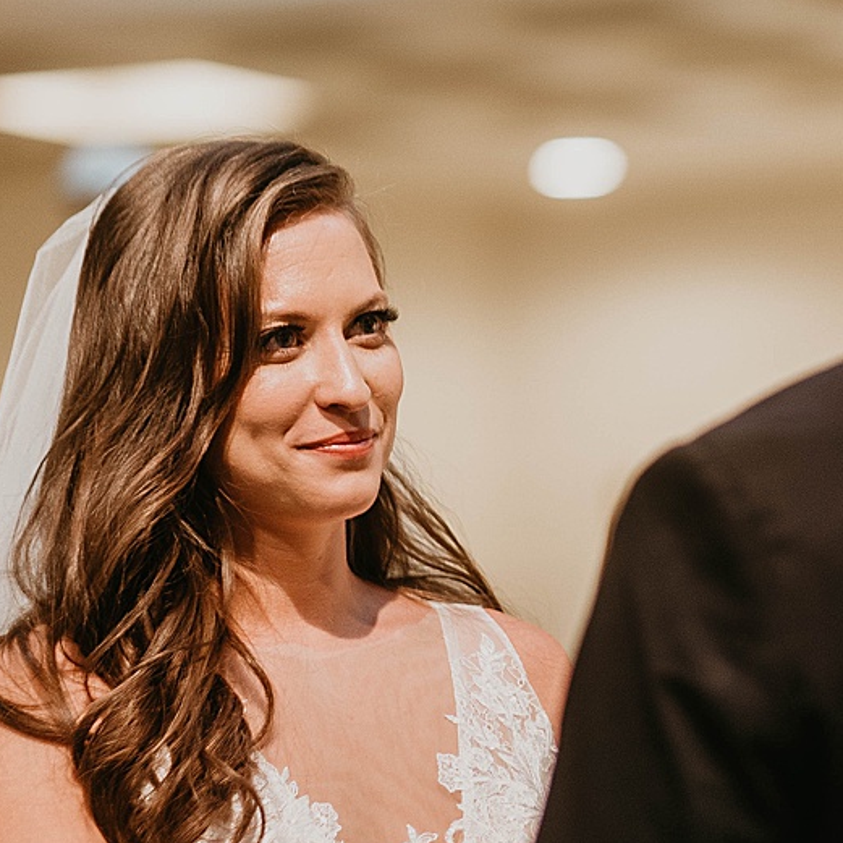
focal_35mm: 222
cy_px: 575
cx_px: 743
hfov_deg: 7.9
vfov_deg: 7.9
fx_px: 6117
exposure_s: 1/125
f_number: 1.8
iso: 640
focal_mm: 85
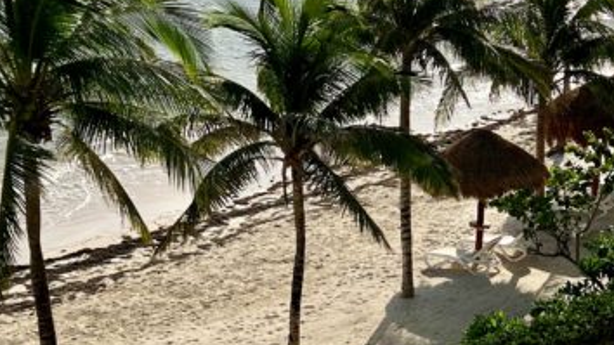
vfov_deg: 14.7
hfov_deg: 25.7
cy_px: 224
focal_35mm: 82
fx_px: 1335
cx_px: 432
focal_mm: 5.7
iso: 50
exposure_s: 1/16393
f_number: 1.5
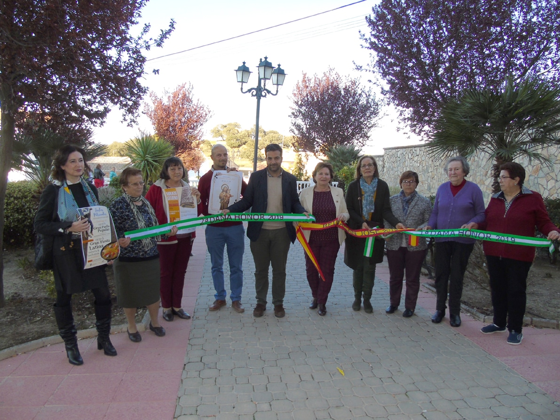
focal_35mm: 25
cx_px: 280
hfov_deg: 69.4
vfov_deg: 54.9
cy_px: 210
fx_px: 404
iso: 80
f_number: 3.4
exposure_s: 1/160
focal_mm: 4.4
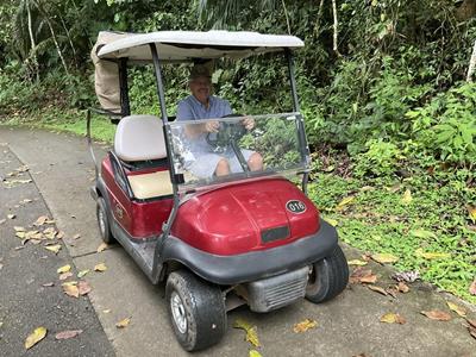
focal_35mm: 29
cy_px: 178
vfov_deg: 48.2
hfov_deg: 61.7
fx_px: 399
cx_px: 238
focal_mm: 3
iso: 250
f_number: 1.8
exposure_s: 1/60
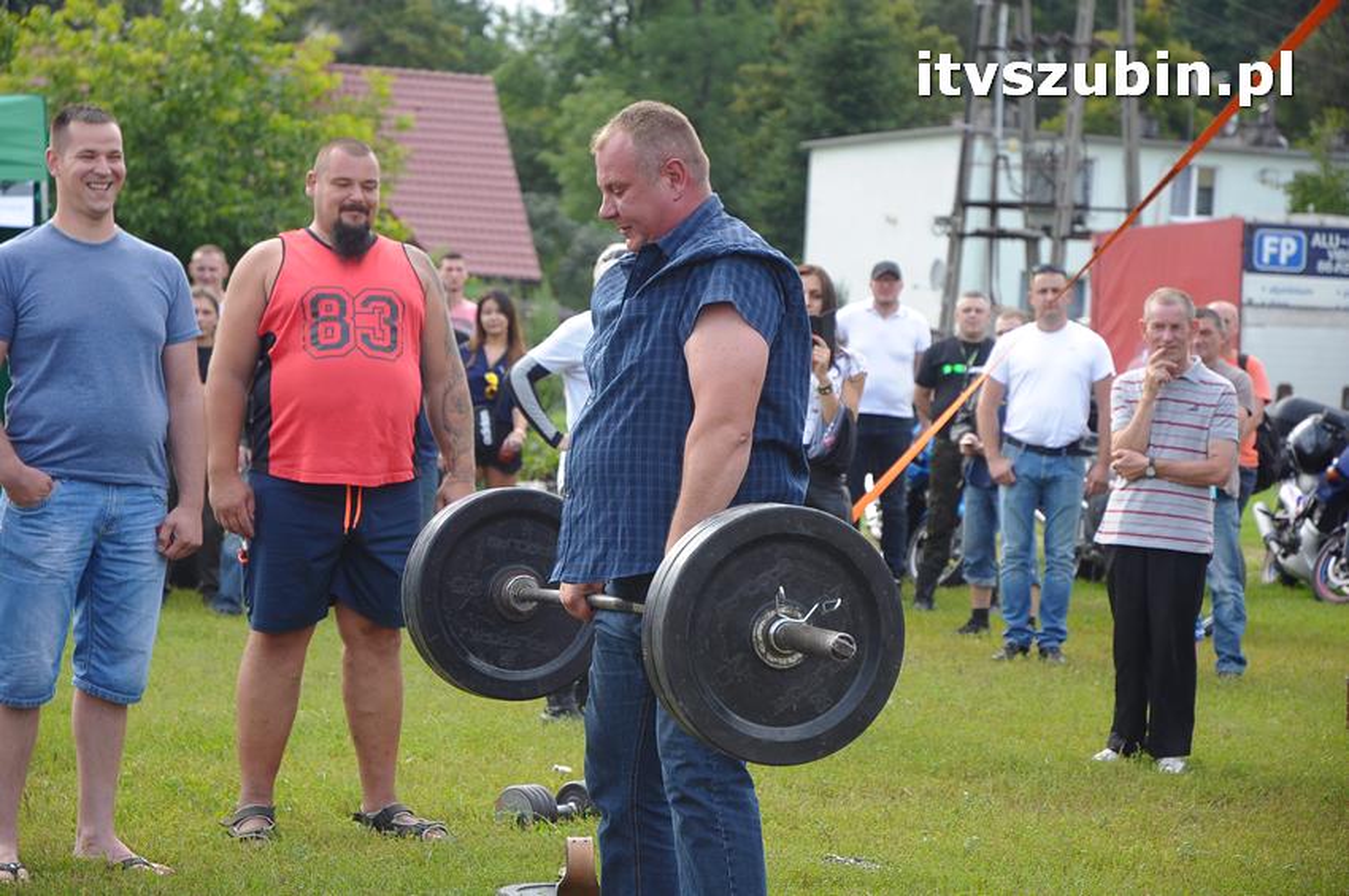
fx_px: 3931
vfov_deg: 13.0
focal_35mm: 105
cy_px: 448
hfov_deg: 19.5
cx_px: 674
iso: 400
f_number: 4.5
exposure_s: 1/250
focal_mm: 70
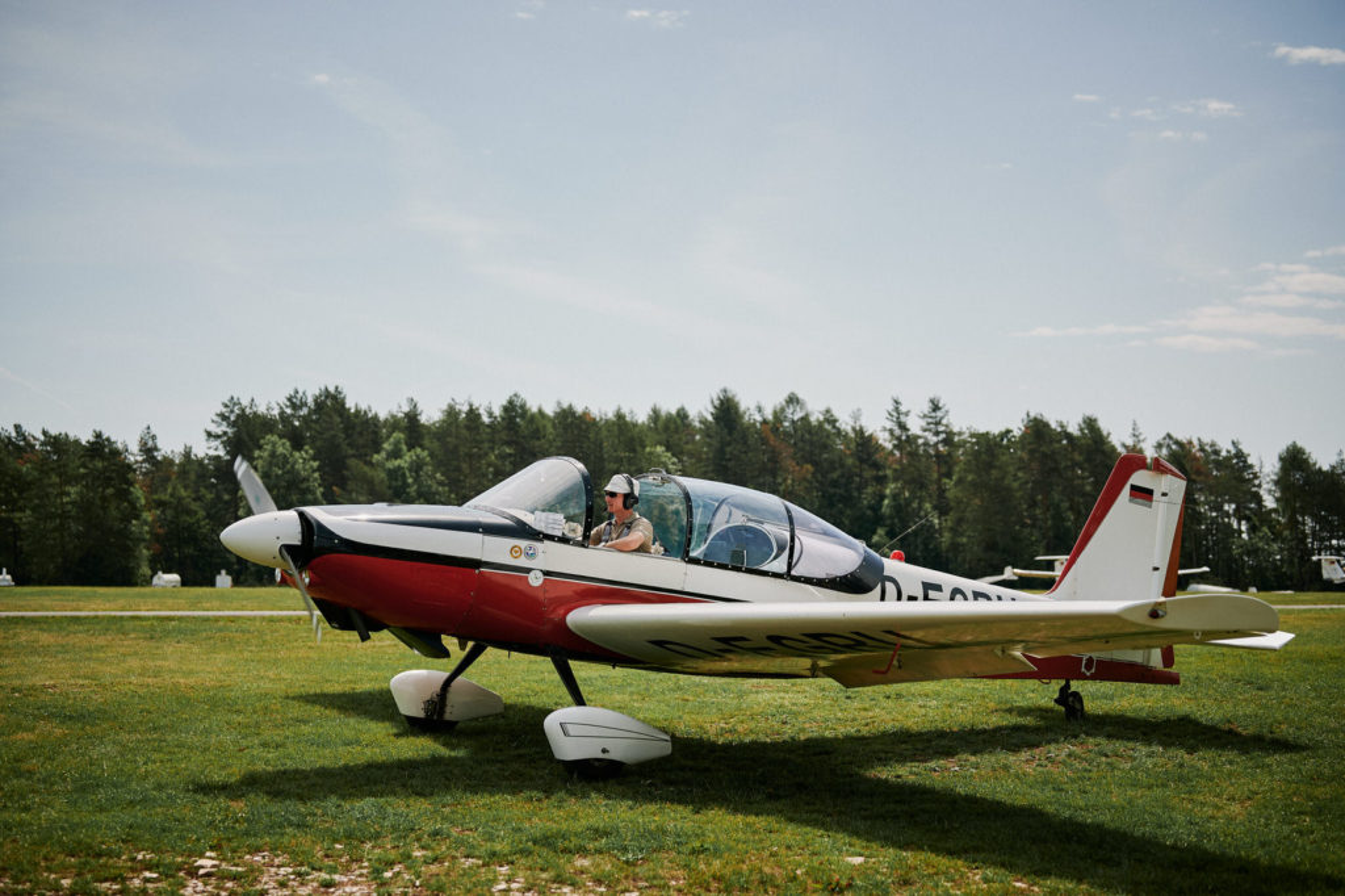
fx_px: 1867
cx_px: 672
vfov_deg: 27.0
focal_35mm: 50
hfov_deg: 39.6
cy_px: 448
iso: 100
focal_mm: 50
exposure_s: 1/2500
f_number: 2.8
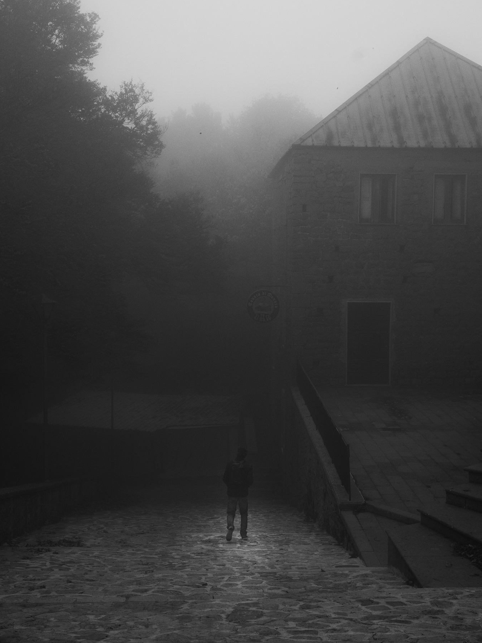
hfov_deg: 26.6
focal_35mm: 55
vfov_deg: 34.9
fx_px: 1021
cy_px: 323
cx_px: 244
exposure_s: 1/250
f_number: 7.1
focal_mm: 33
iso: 800
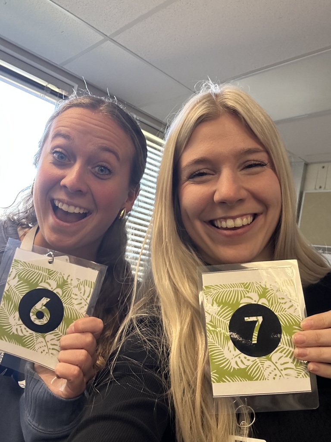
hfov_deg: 46.8
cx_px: 166
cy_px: 221
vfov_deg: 60.0
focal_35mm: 30
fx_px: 382
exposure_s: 1/59
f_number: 1.9
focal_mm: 2.69
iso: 200
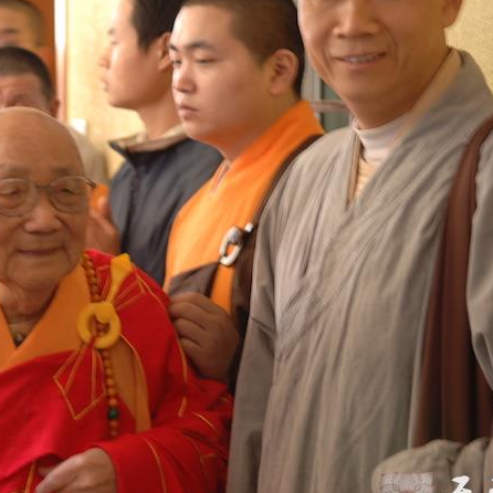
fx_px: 1579
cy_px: 220
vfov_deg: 17.7
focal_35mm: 98
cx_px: 45
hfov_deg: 17.5
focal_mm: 38
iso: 100
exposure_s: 1/10
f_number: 2.8
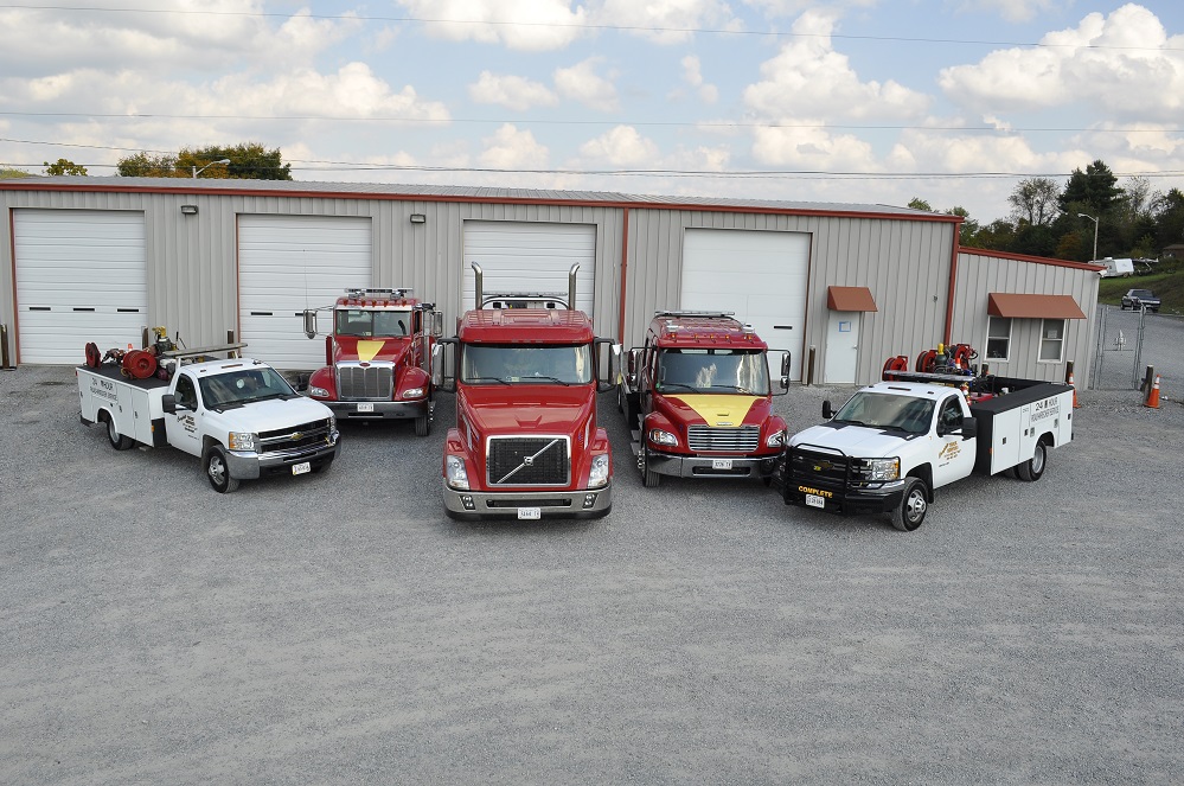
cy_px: 393
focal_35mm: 30
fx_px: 985
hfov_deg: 62.0
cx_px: 592
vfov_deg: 43.5
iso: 200
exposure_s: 1/160
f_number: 13
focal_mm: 20
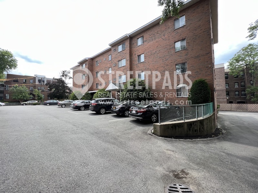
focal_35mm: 13
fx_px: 97
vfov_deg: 89.9
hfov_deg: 106.2
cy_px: 96
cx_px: 129
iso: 32
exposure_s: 1/326
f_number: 1.8
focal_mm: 1.57
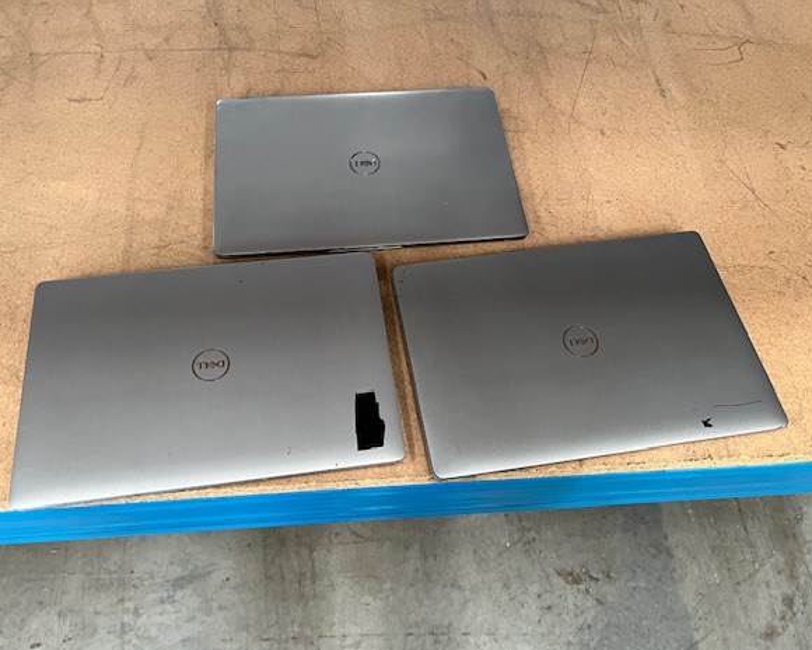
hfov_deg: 62.2
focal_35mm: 28
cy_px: 335
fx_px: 673
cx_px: 381
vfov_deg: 51.5
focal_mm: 5.1
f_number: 1.6
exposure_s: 1/60
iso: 200
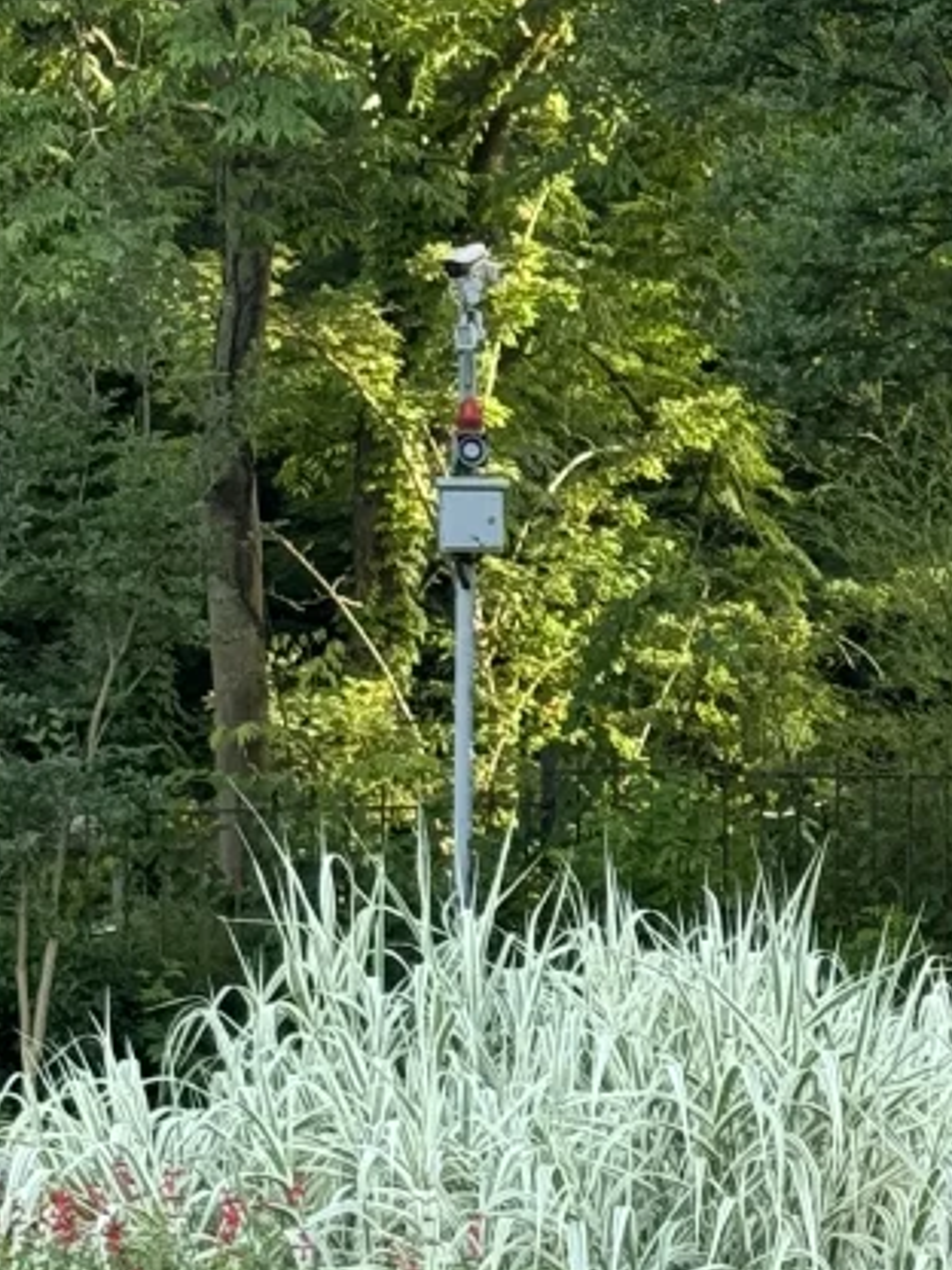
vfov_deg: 11.9
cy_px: 940
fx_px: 6087
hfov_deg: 8.9
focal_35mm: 166
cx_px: 1065
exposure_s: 1/174
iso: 64
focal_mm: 6.76
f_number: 1.78
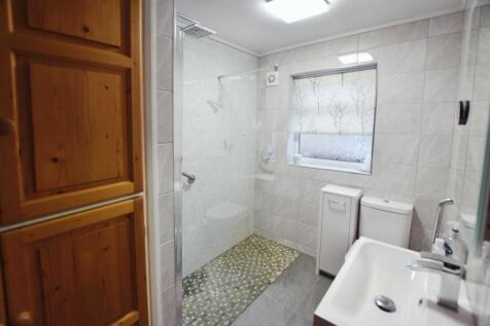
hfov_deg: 100.4
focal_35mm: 15
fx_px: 204
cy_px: 163
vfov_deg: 77.3
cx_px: 245
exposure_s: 1/60
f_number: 4
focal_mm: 10
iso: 400
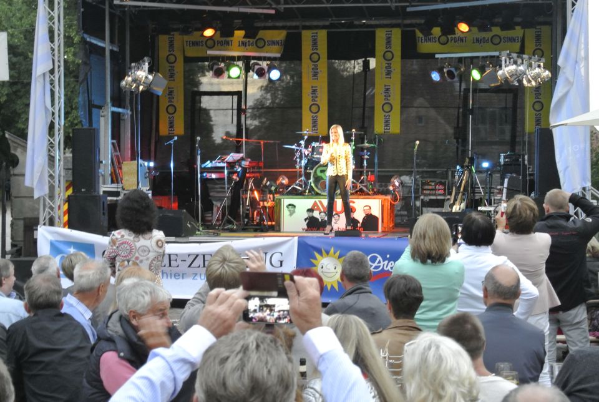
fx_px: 1350
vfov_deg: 16.9
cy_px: 201
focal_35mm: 81
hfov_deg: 25.0
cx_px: 300
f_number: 5.6
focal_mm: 30
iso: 800
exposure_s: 1/20
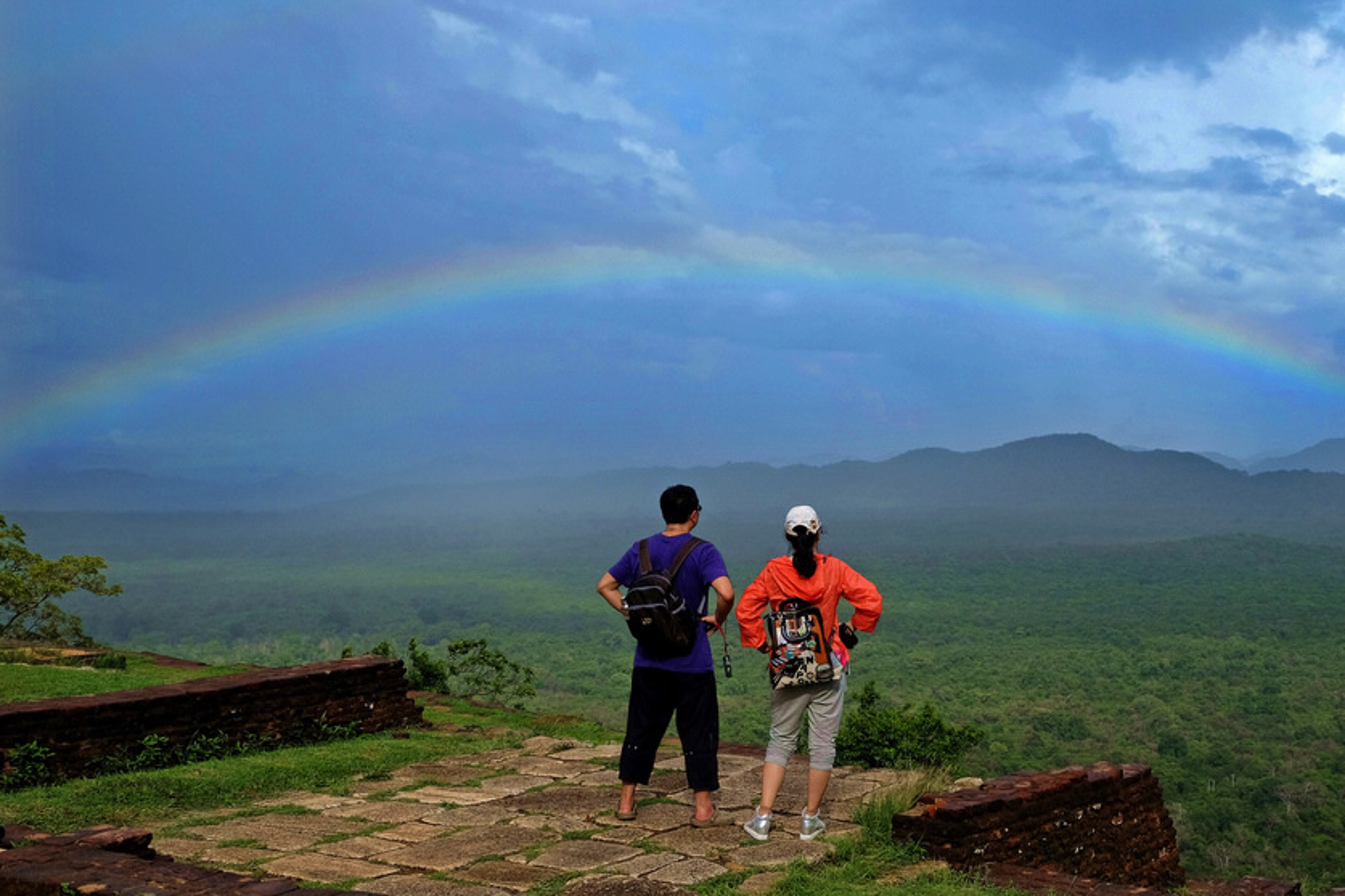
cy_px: 372
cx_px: 866
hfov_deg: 42.3
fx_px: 1718
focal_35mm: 46
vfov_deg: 29.2
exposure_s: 1/750
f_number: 10
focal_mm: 23.3
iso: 400
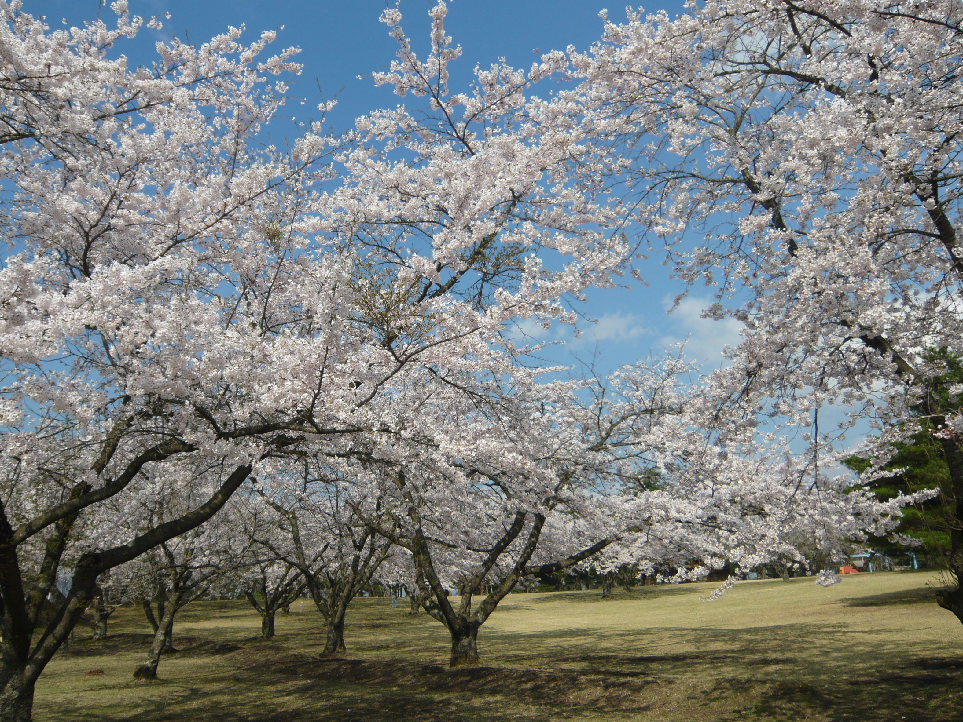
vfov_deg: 48.2
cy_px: 354
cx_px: 485
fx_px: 807
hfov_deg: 61.7
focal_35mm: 29
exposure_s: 1/250
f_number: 8
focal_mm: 4.6
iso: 100
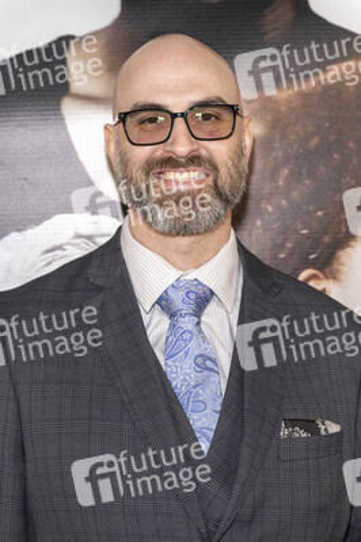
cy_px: 271
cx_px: 180
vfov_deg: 25.7
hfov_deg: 17.2
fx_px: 1190
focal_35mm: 79
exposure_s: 1/200
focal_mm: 79
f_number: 5.6
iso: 400
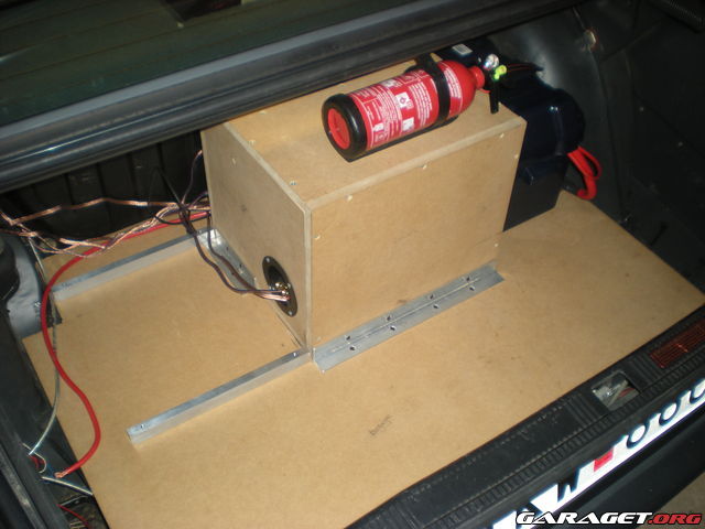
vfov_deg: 37.7
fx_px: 774
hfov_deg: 49.0
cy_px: 264
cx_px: 352
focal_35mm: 38
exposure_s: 1/60
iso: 100
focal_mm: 6.3
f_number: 3.1
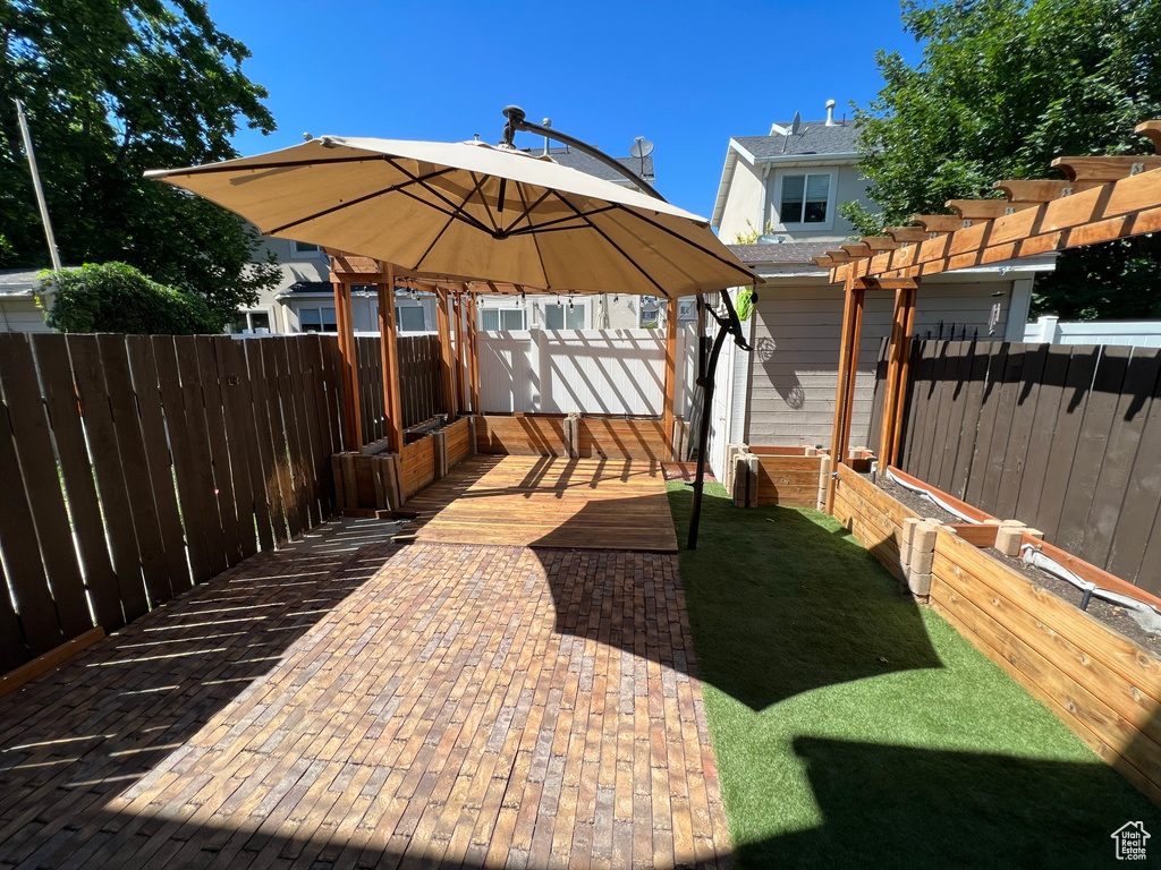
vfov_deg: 89.9
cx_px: 580
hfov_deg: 106.2
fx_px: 436
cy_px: 435
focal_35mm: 13
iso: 32
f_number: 1.8
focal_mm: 1.57
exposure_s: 1/1024
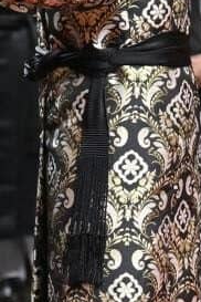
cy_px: 48
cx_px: -47
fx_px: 4798
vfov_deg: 3.6
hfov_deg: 2.4
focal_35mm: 573
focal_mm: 102
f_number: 2.8
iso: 800
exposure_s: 1/200
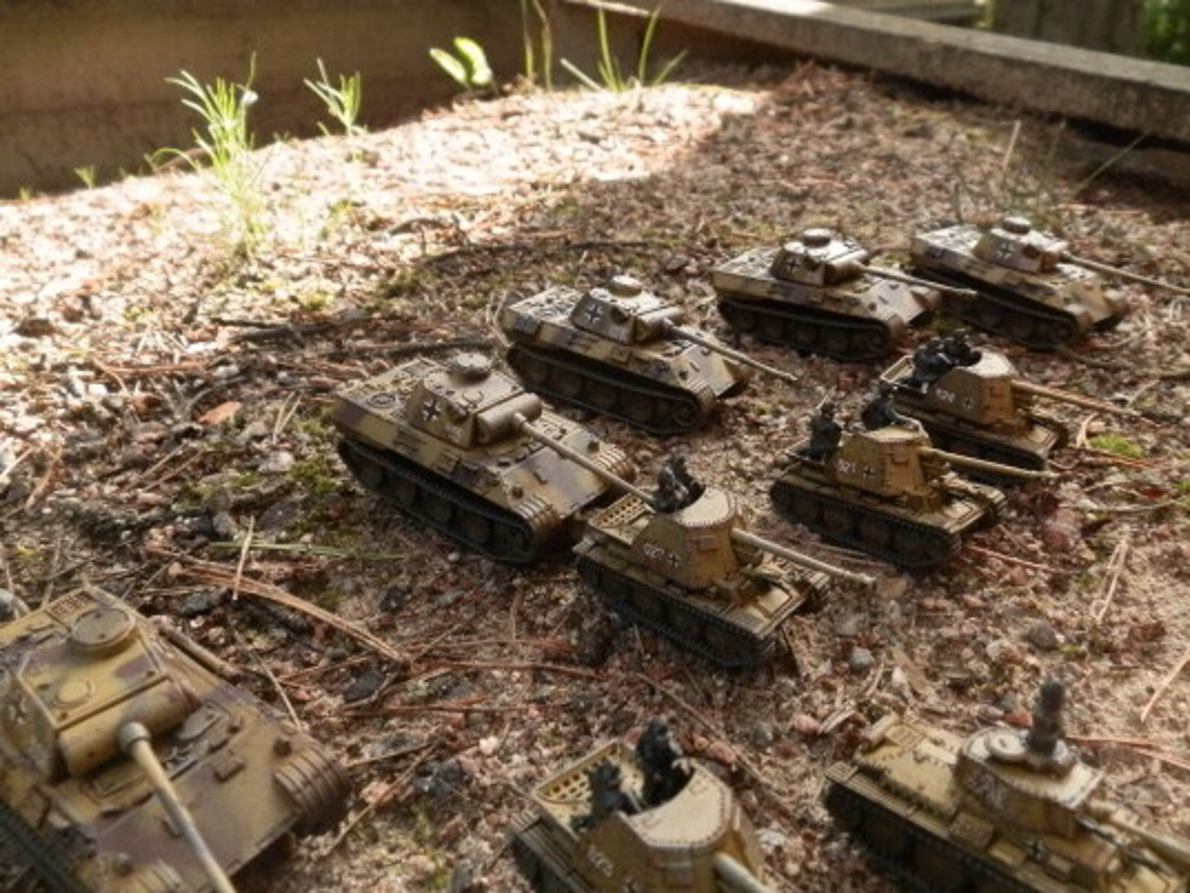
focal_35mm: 28
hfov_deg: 63.4
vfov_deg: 49.7
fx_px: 963
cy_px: 446
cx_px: 595
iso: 400
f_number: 3.1
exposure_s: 1/1250
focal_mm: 5
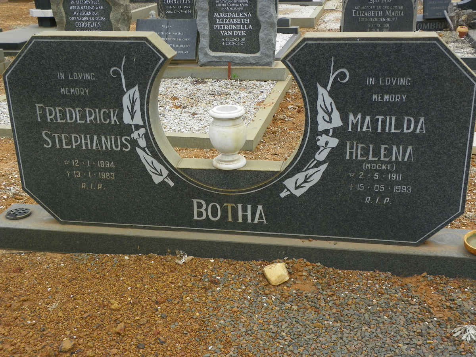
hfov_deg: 41.2
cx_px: 238
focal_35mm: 46
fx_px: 633
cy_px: 178
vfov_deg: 31.5
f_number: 4.5
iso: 64
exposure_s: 1/200
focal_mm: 8.2
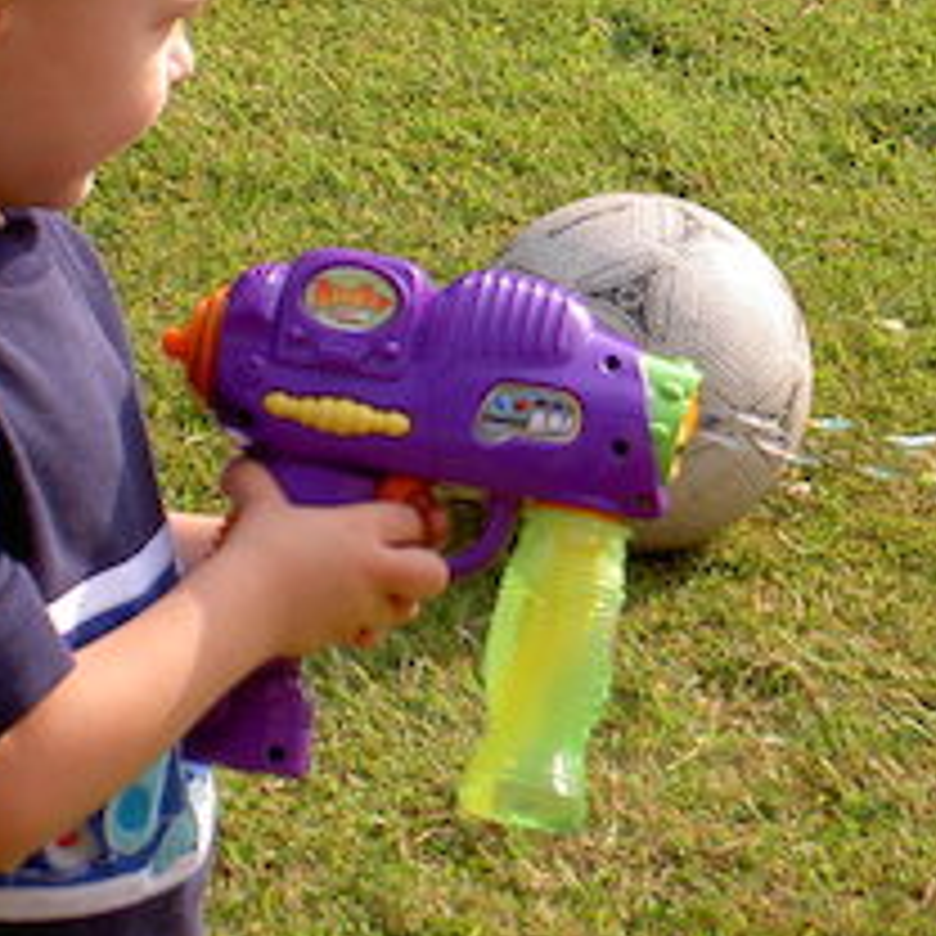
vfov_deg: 7.6
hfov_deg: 7.6
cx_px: 349
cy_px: 90
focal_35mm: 231
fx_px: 7067
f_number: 4.9
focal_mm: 16.8
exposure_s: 1/250
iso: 100
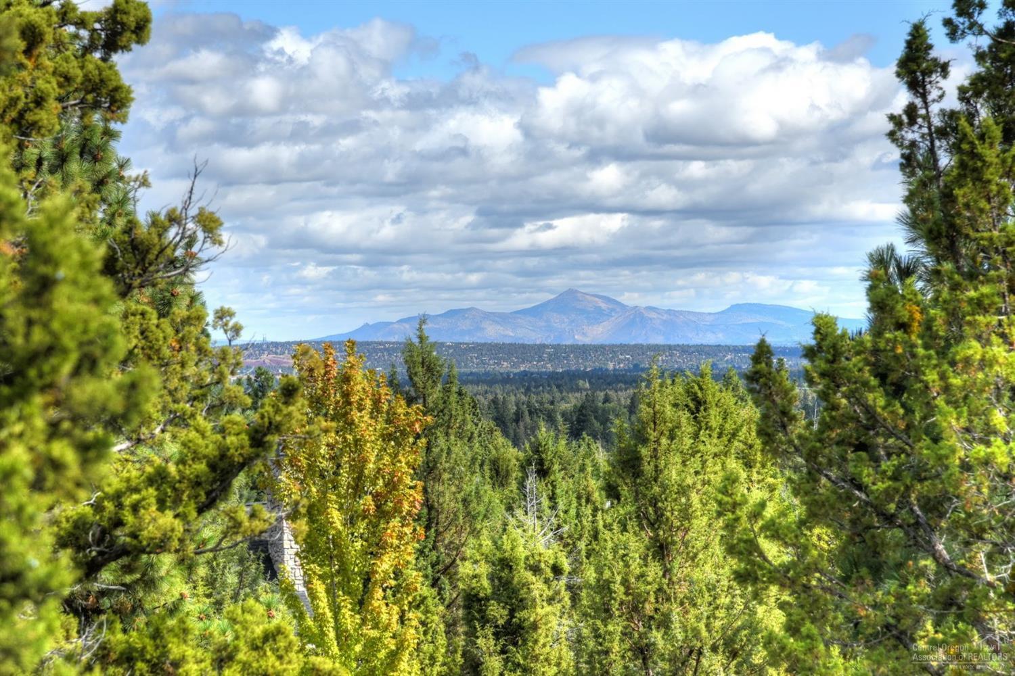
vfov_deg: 11.4
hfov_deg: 17.1
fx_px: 3383
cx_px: 508
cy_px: 338
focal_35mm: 120
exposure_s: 1/500
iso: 200
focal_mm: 120
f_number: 9
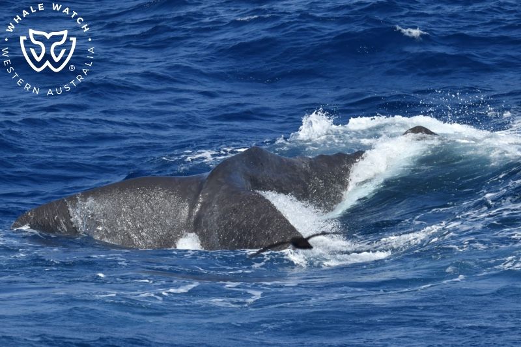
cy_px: 174
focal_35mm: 320
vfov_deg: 4.3
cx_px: 260
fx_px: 4630
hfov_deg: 6.4
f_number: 5.6
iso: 900
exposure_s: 1/8000
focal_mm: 320
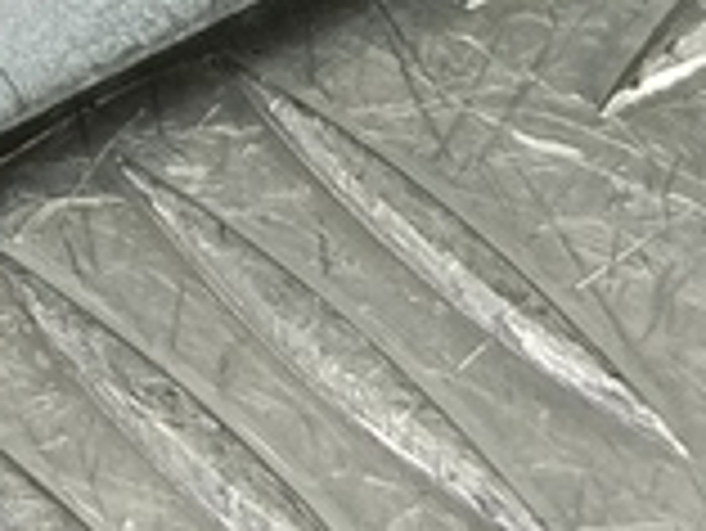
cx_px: -355
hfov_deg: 12.5
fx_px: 3062
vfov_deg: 8.5
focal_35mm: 150
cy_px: -1012
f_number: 1.6
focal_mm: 4.11
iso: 111
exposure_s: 1/50
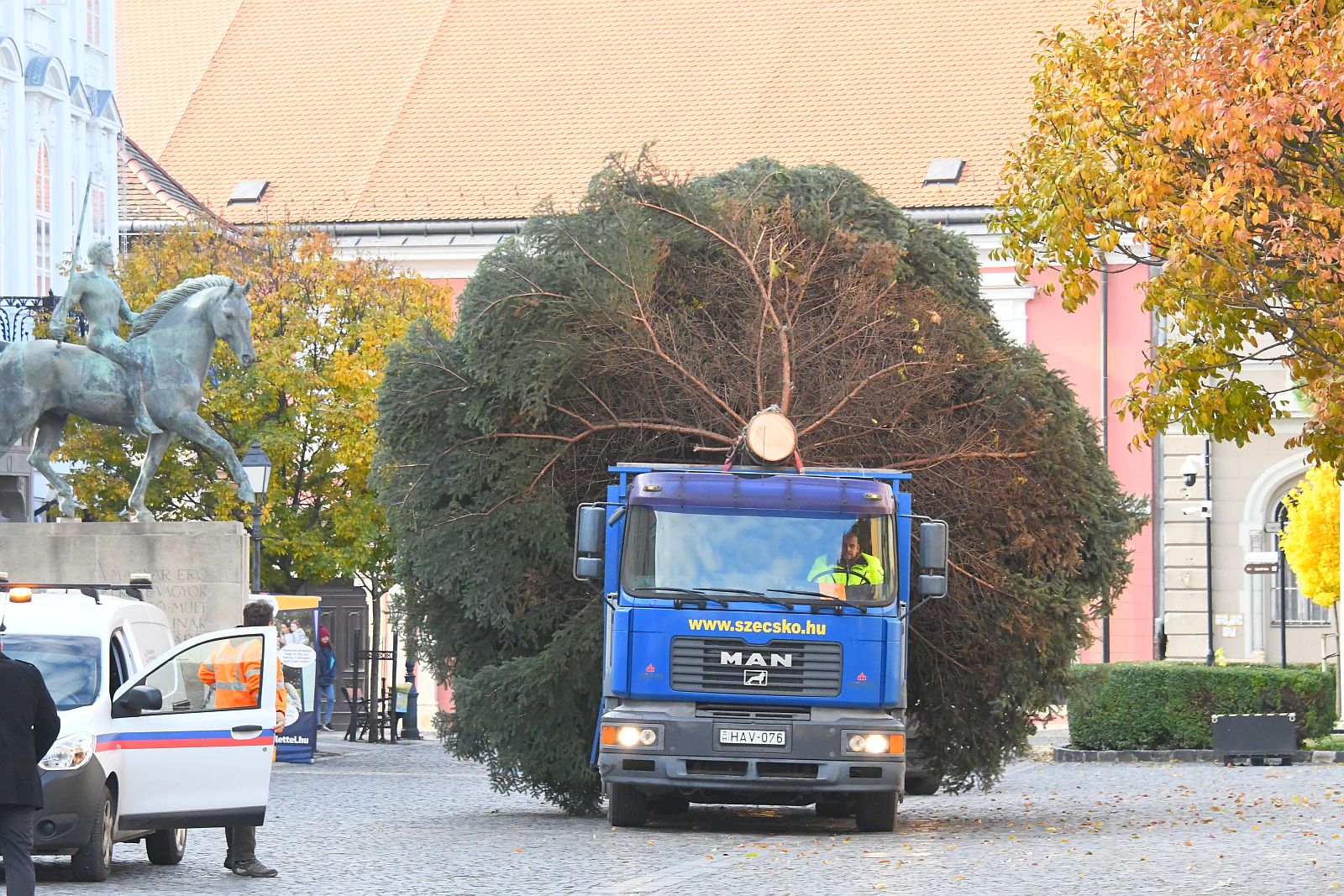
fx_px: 6272
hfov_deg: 12.2
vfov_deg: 8.2
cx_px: 672
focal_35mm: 168
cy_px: 448
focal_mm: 112
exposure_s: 1/1000
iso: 5000
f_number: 8
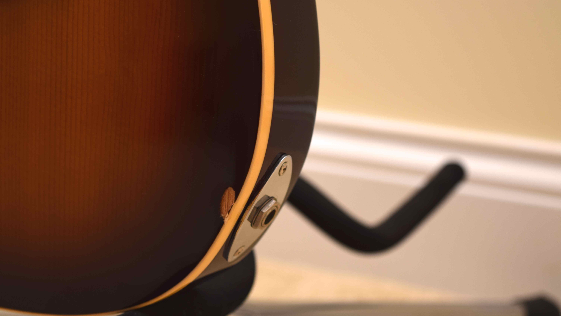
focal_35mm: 79
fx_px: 1175
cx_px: 281
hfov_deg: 26.9
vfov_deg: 15.3
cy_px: 175
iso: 100
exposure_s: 1/60
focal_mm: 50
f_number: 5.6
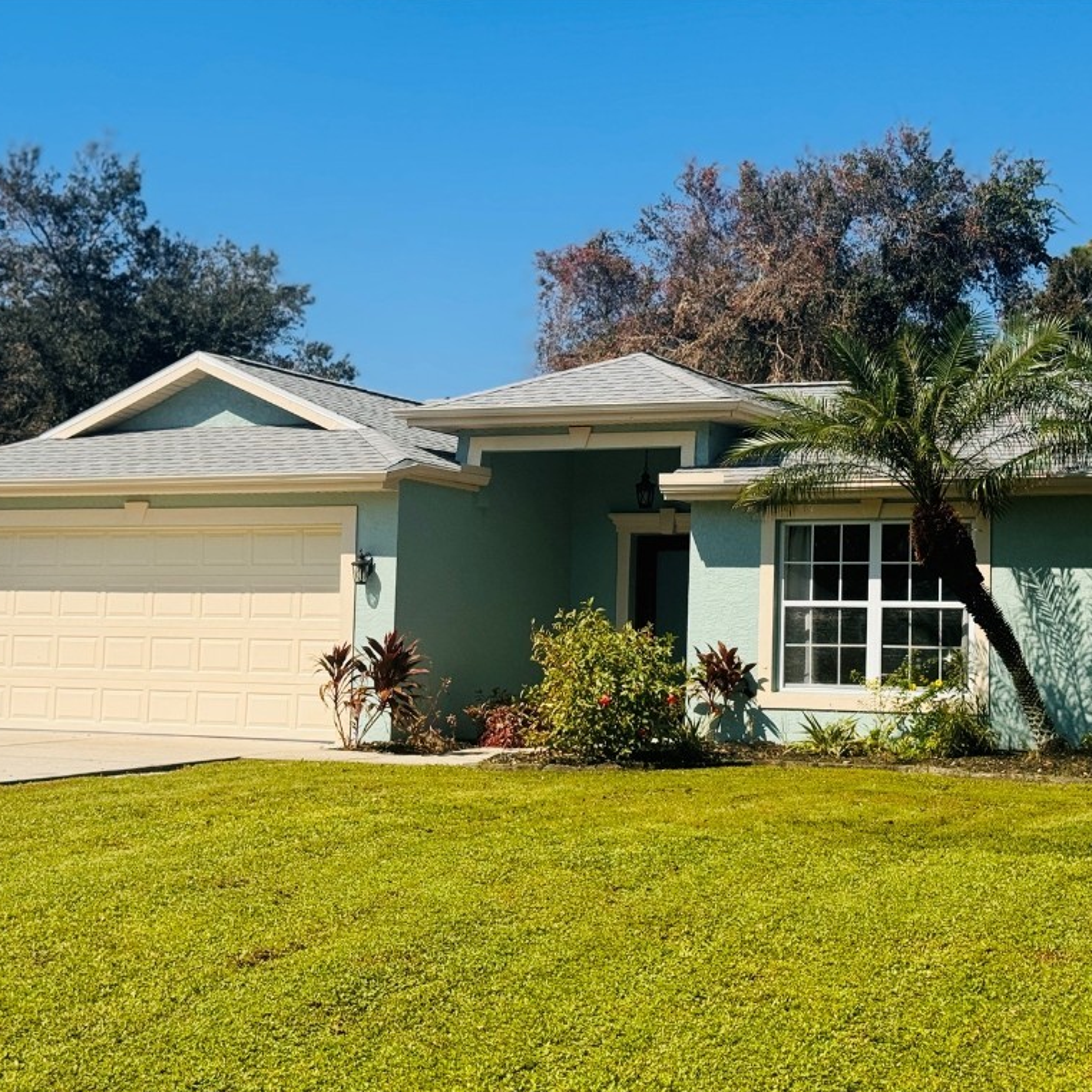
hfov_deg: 30.0
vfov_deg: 30.0
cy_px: 546
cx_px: 576
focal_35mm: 57
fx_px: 2034
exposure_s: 1/5348
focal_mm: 6.76
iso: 64
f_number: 1.78
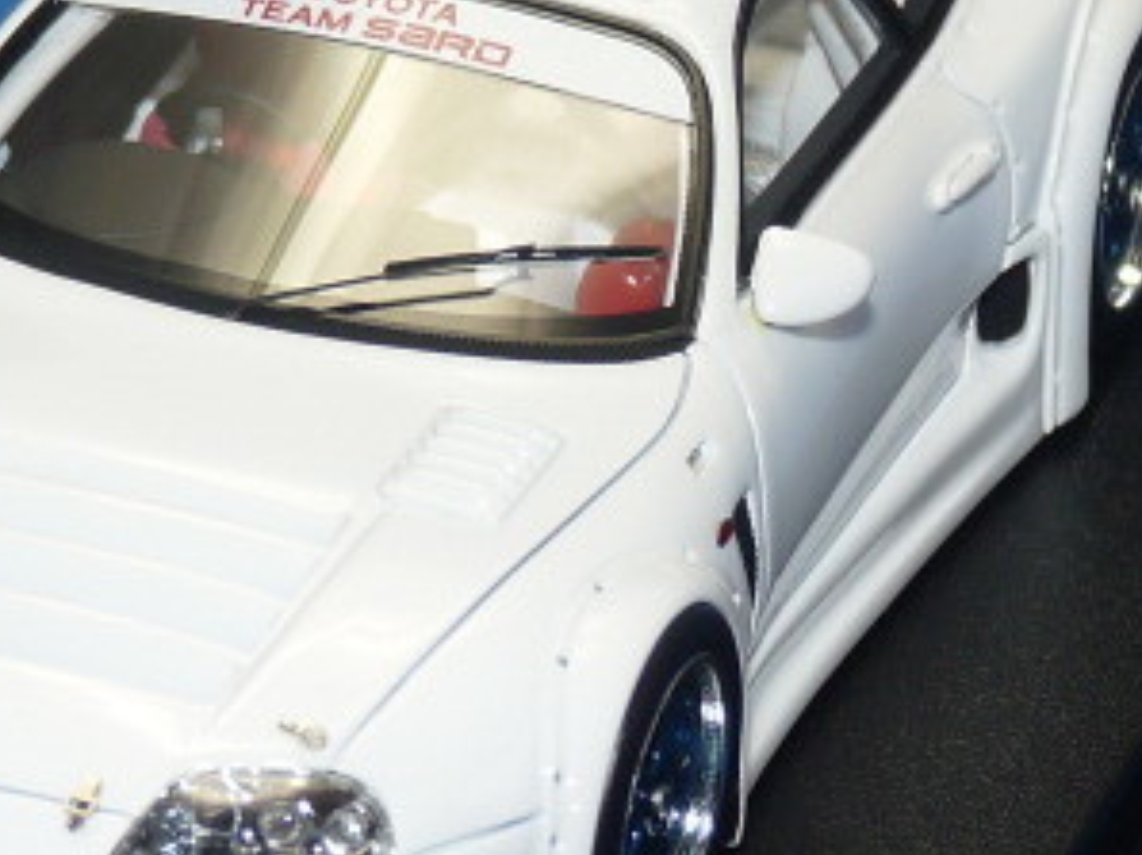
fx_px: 8076
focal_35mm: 245
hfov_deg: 8.1
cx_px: 314
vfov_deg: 6.1
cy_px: 337
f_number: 3.4
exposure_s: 1/30
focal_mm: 11.5
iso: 100
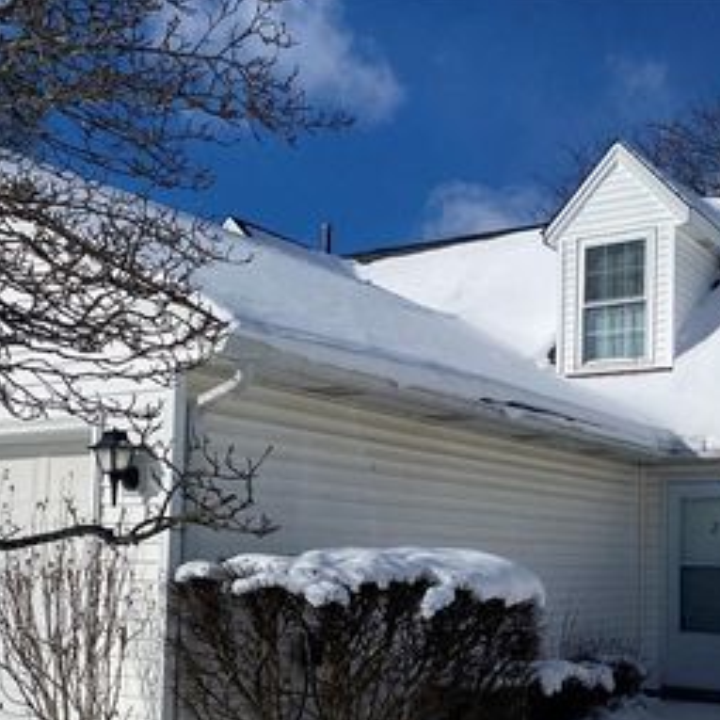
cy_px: 512
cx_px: 517
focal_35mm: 45
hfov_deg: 36.9
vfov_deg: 36.9
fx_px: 1059
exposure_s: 1/10417
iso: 32
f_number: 1.8
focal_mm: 4.25
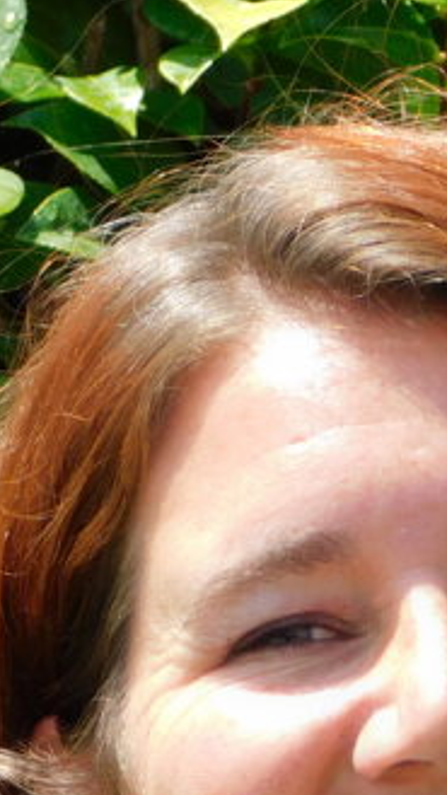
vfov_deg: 5.5
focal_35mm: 390
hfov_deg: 3.1
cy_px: 870
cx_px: 498
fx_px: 8220
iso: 125
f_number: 4.8
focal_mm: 20.3
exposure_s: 1/250
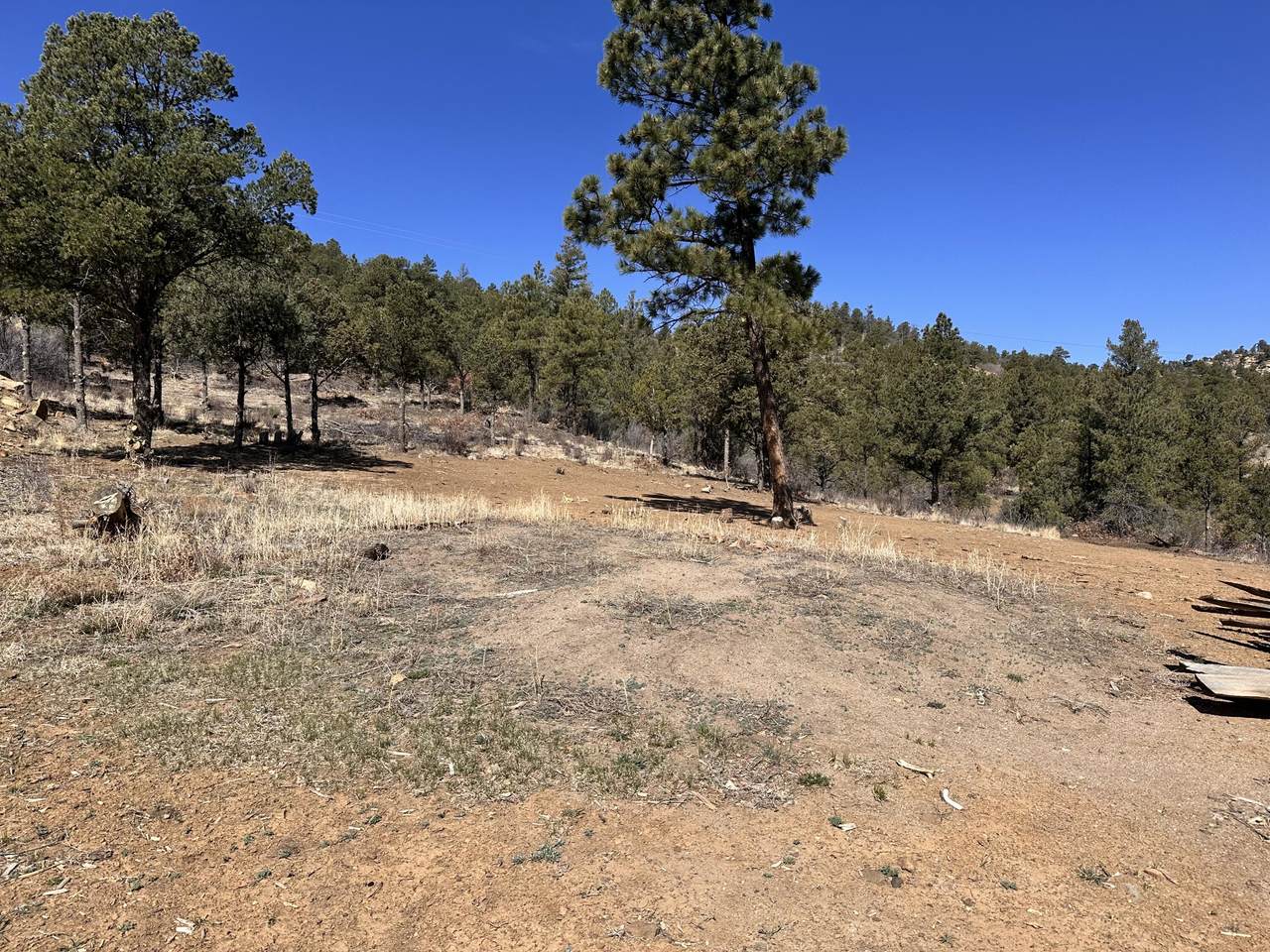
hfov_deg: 71.6
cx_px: 635
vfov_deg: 56.8
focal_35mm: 24
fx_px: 881
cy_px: 476
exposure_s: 1/5263
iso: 80
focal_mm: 6.86
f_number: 1.78
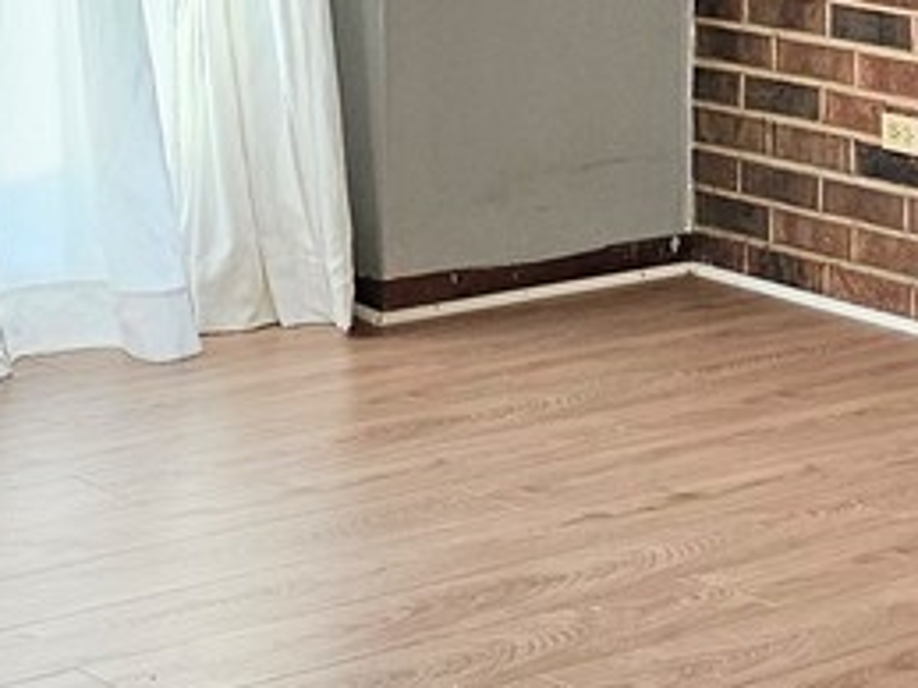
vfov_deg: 11.5
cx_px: 1039
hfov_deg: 15.0
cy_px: 71
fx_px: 3393
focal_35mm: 128
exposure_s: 1/120
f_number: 1.7
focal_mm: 6.3
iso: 125
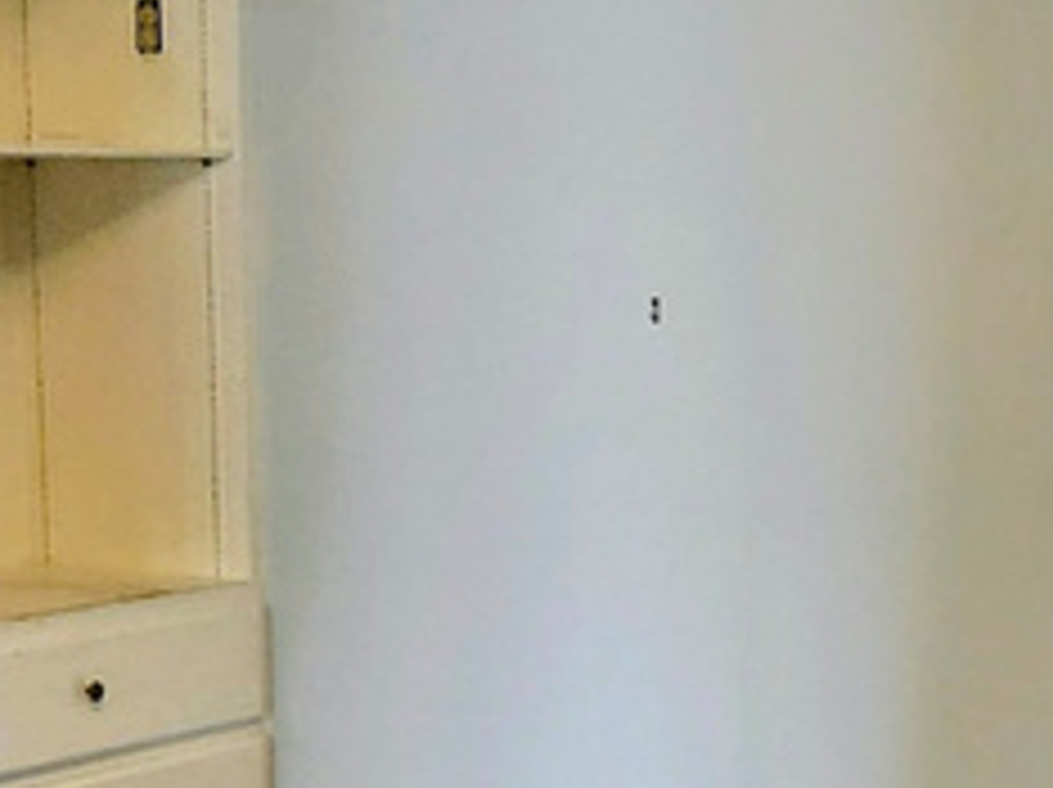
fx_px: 1732
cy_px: 829
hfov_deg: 33.4
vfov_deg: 24.2
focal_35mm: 57
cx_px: 320
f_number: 2.2
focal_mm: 1.7
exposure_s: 1/60
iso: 200
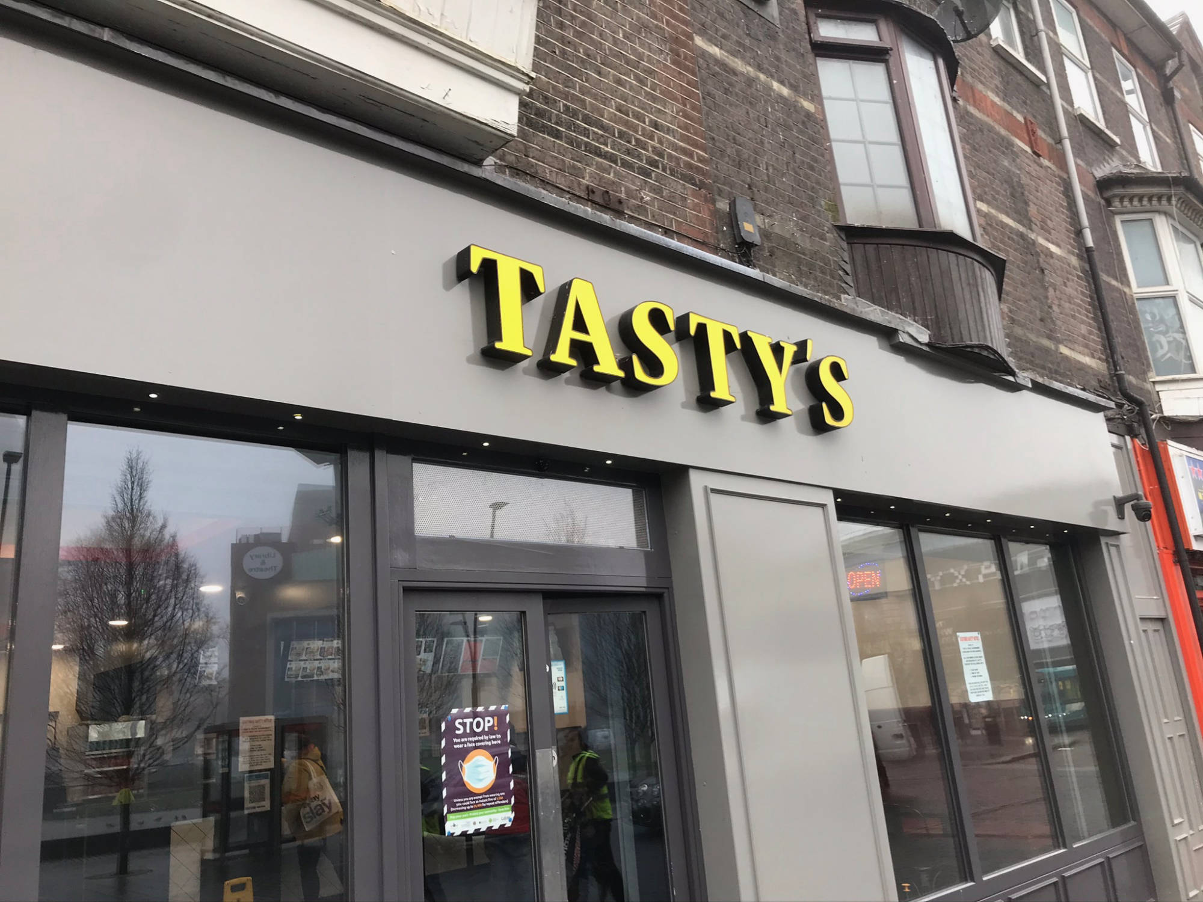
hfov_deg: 63.4
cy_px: 451
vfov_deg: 49.7
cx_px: 602
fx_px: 973
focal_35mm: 28
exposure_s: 1/104
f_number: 1.8
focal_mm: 3.99
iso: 20
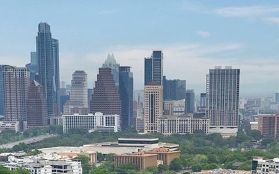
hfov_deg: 18.6
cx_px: 138
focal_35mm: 112
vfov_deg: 10.5
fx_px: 852
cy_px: 375
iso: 100
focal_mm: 12.29
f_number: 5
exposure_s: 1/500
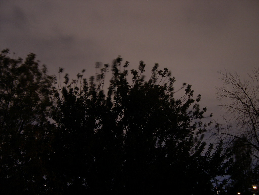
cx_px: 130
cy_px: 98
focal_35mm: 38
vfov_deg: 37.7
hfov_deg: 49.0
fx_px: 284
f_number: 2.8
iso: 100
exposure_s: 8
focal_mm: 8
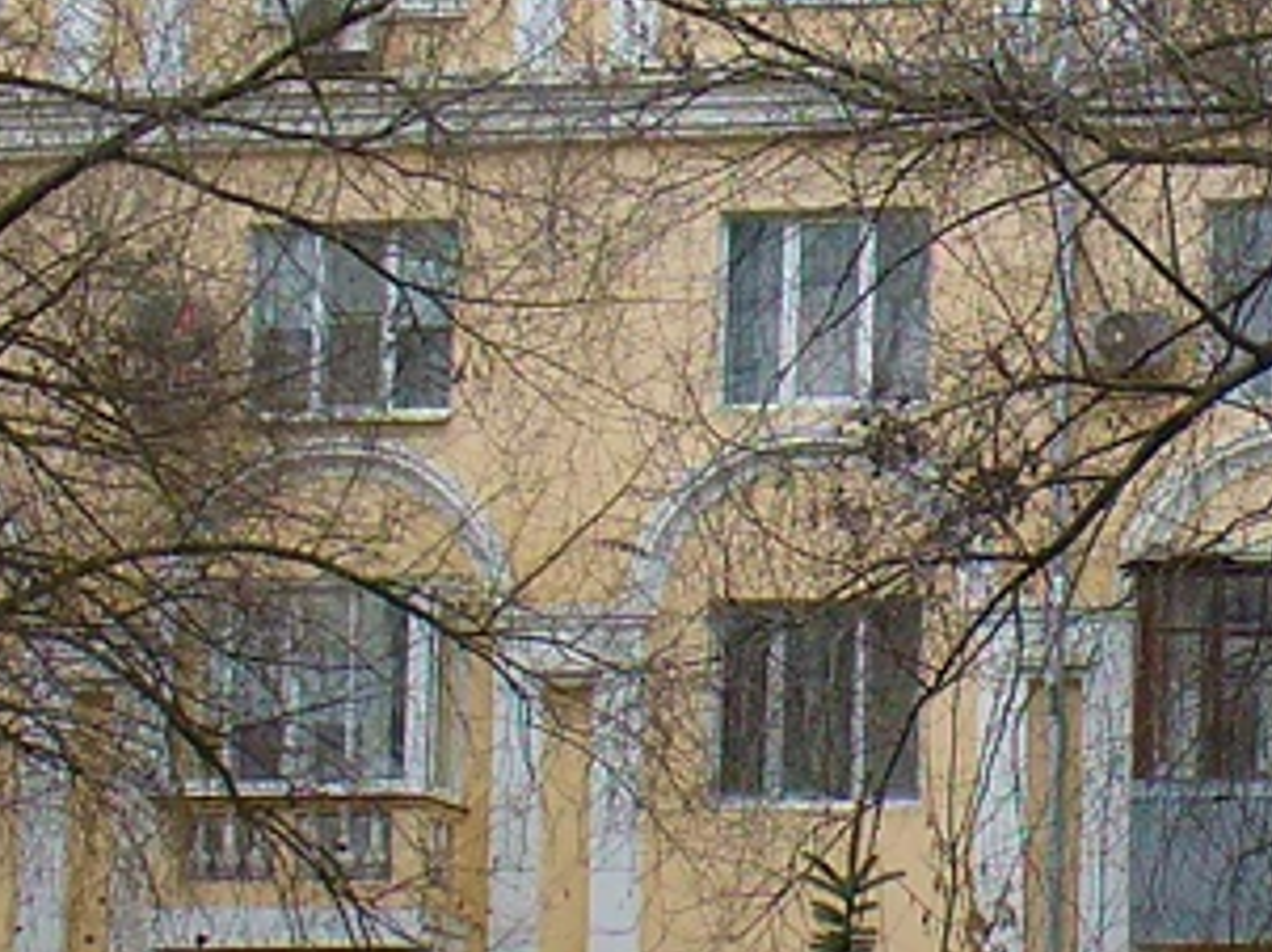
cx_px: 1466
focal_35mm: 175
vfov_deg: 8.5
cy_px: 685
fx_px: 6425
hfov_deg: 11.1
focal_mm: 6.1
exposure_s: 1/80
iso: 80
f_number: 2.8
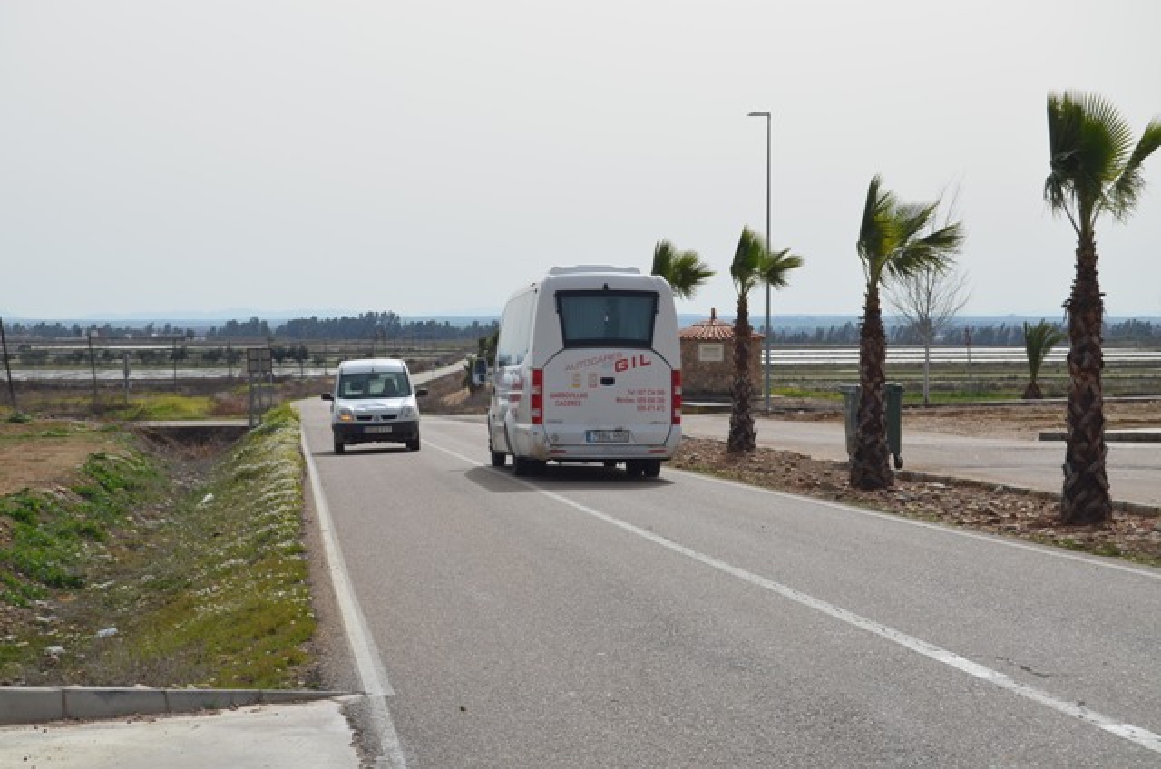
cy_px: 384
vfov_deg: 16.5
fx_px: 2655
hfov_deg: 24.7
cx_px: 580
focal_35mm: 82
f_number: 9
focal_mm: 55
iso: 100
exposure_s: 1/320
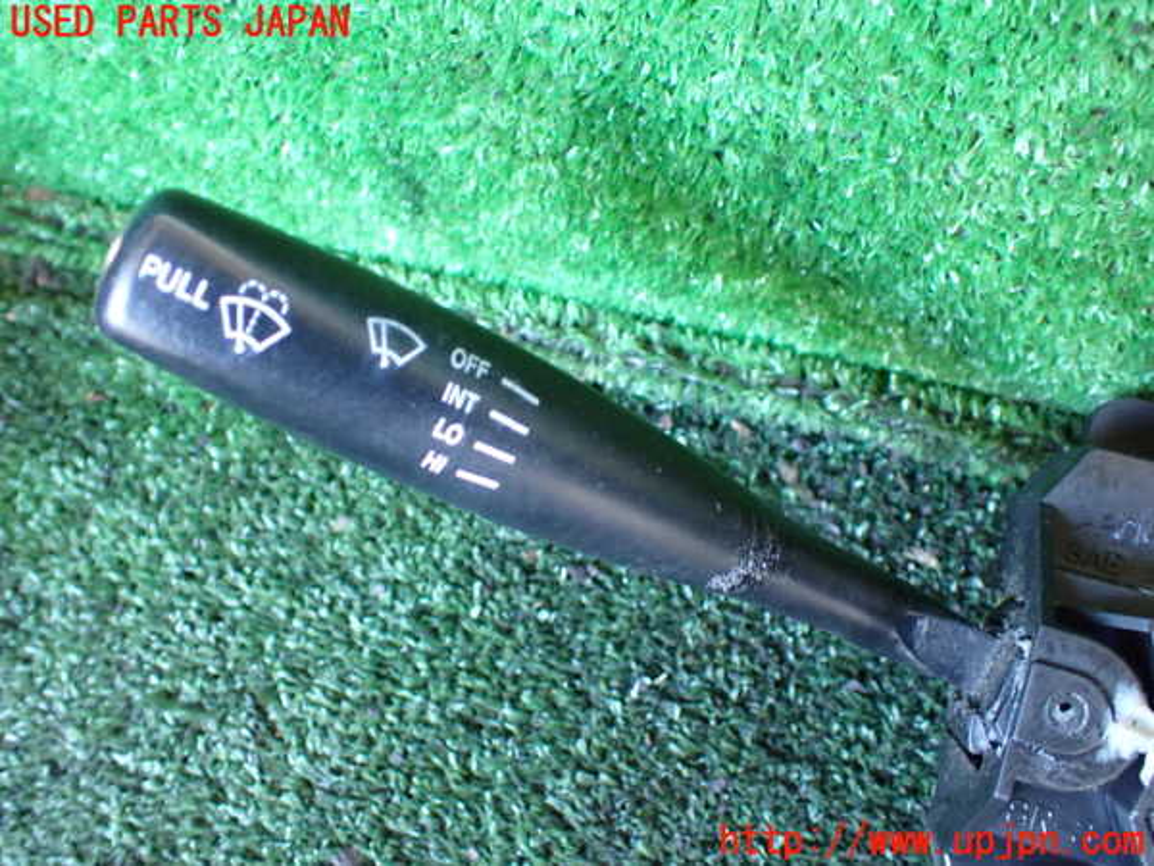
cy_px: 433
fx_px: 1000
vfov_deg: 46.8
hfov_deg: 60.0
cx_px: 577
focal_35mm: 30
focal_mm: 5.4
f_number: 2.3
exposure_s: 1/30
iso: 1000
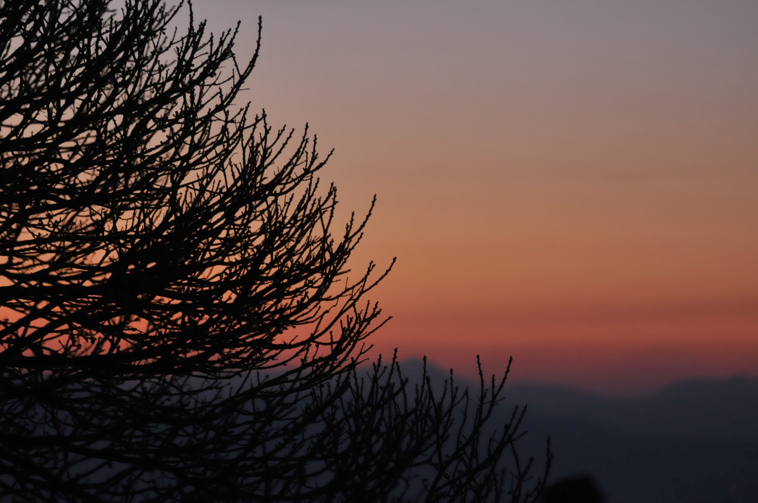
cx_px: 379
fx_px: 4259
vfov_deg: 6.8
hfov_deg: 10.2
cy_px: 252
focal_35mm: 202
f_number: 2.8
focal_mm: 135
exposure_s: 1/320
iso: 1000
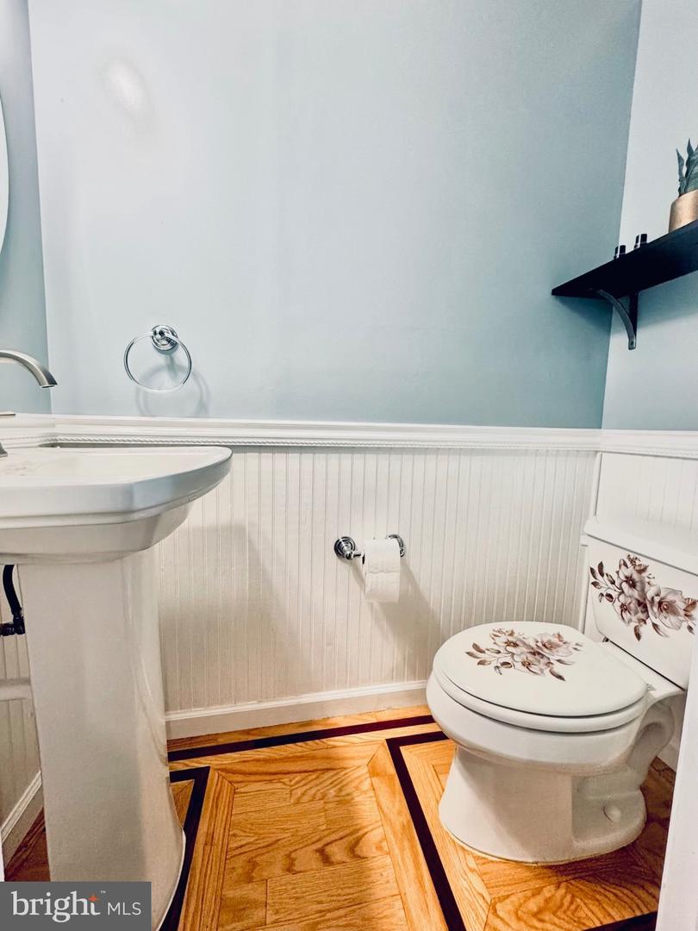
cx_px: 349
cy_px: 466
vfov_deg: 102.1
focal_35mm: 14
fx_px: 376
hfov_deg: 85.7
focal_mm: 2.22
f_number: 2.2
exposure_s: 1/60
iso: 200
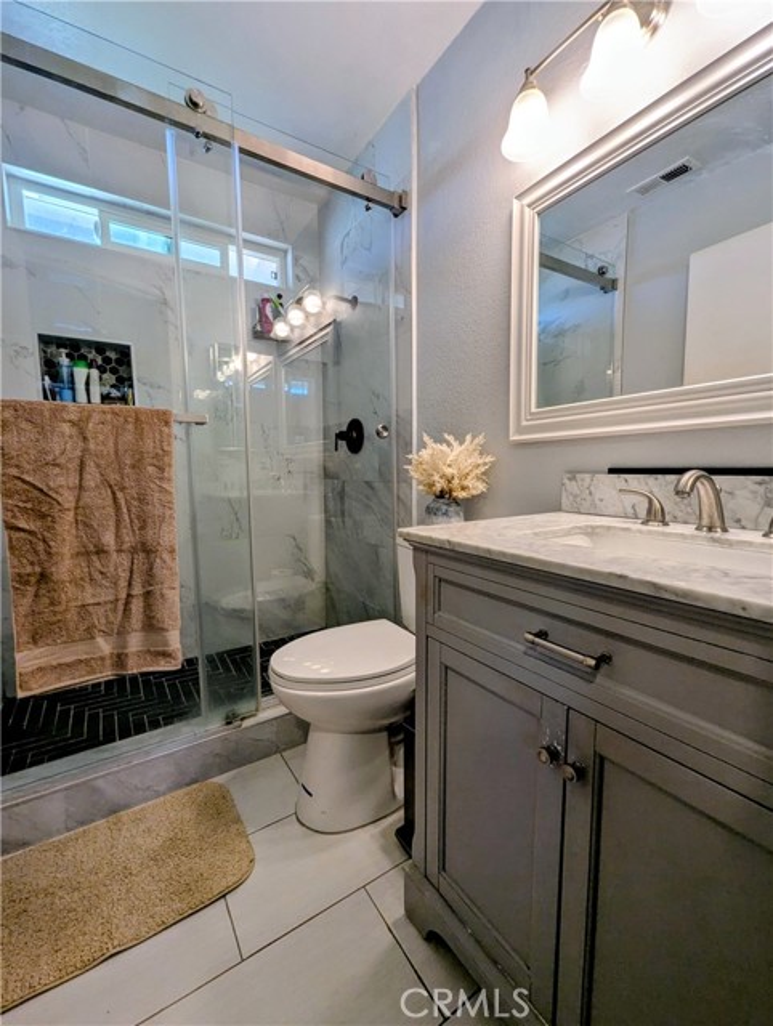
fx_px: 386
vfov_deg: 106.1
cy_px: 513
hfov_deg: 90.1
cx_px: 386
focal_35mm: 13
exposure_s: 1/40
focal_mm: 1.95
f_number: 2.2
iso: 73
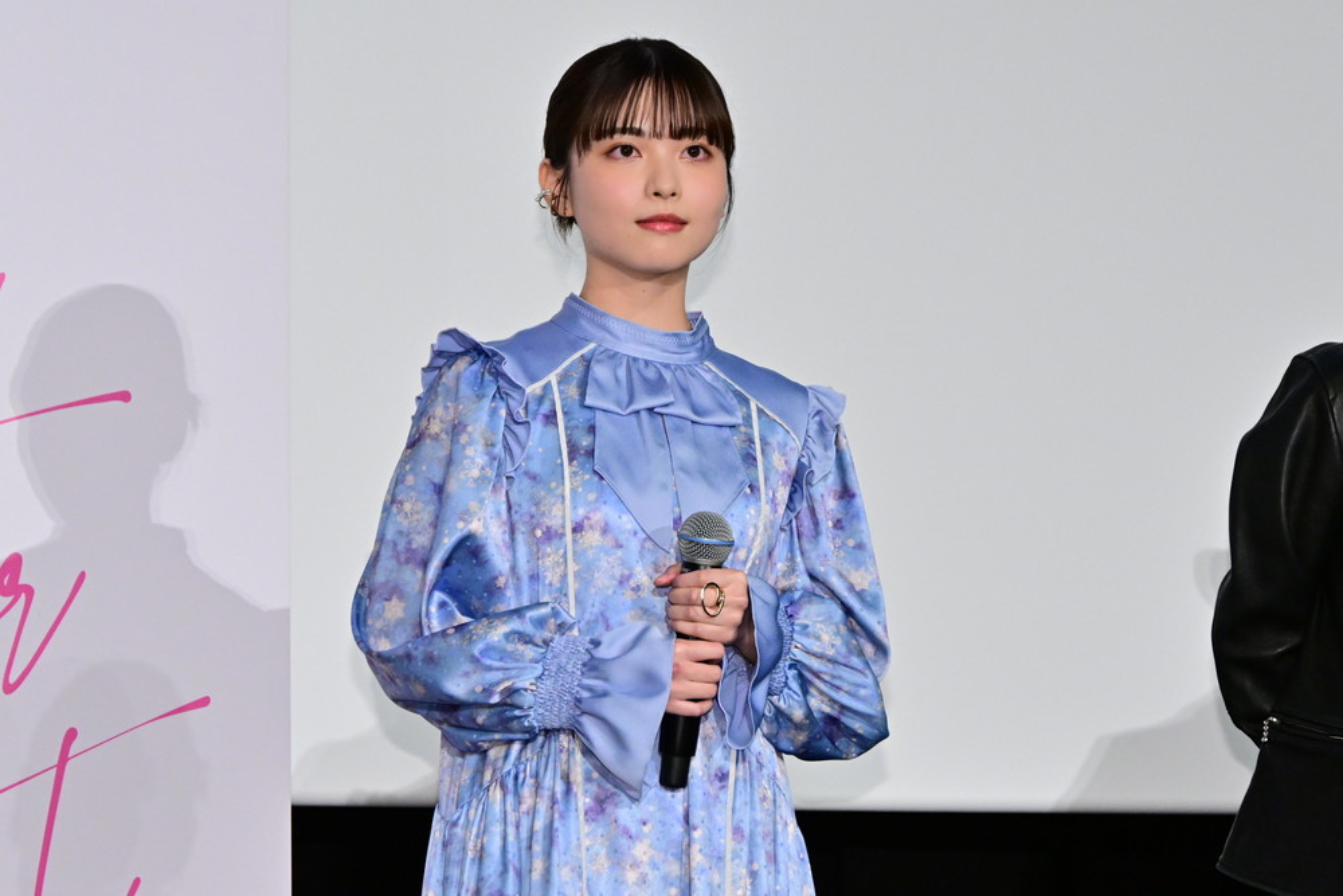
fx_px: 6716
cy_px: 448
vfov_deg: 7.6
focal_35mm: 180
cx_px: 672
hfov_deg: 11.4
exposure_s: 1/200
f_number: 6.3
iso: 3200
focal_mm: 120
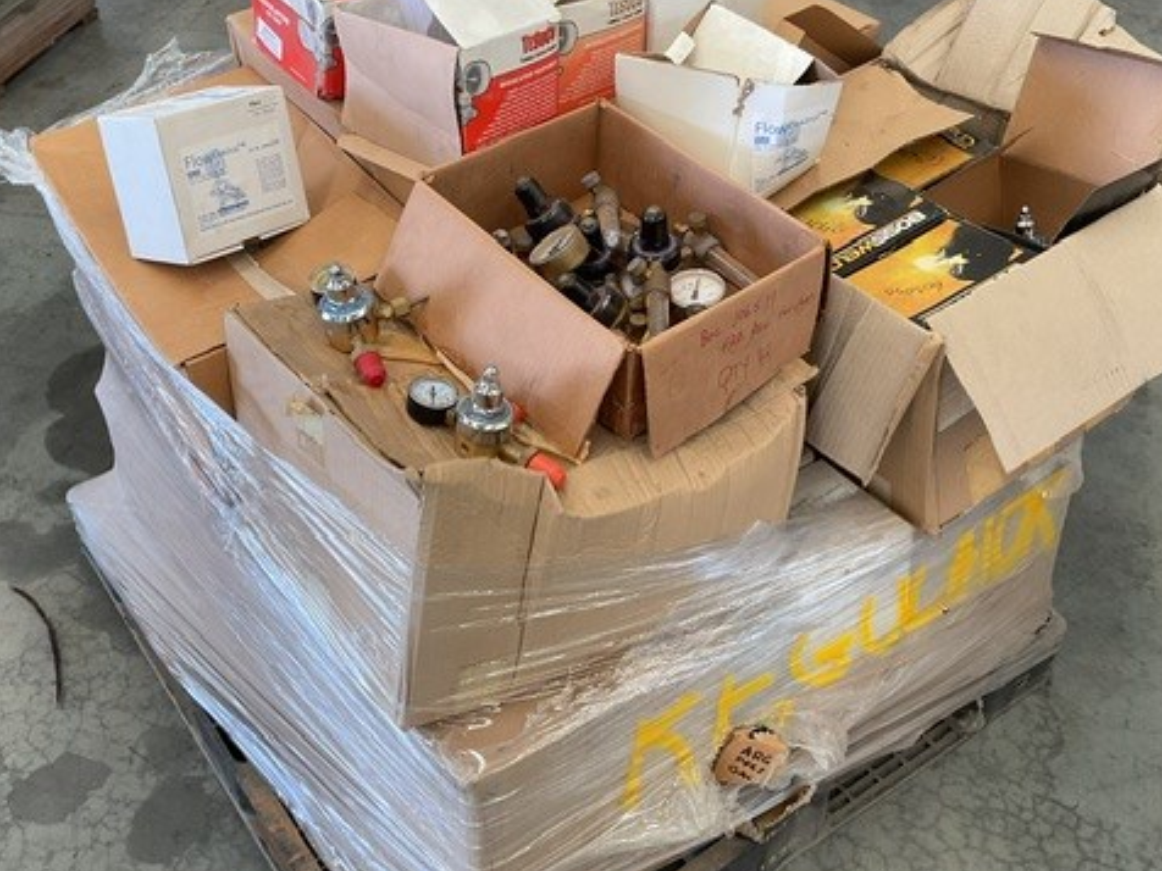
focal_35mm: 39
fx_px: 1309
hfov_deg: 47.8
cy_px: 439
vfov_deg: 36.8
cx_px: 544
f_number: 1.8
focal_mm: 3
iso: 50
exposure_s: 1/120
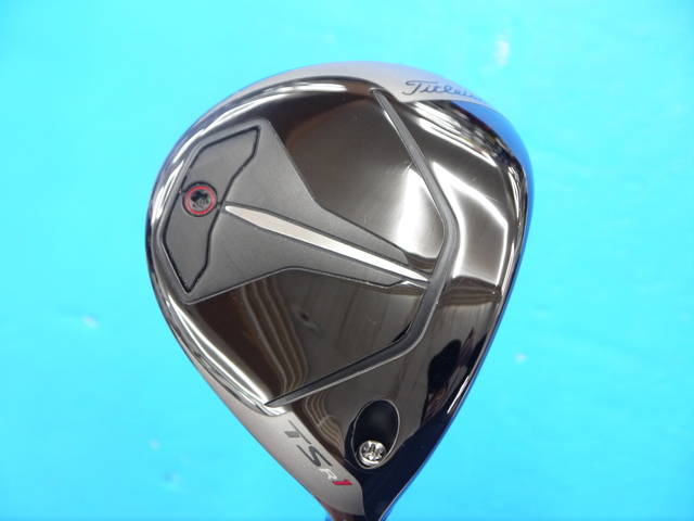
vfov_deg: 19.9
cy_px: 260
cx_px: 347
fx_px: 1484
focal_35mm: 74
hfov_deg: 26.3
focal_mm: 37
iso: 800
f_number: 5.4
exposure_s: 1/50
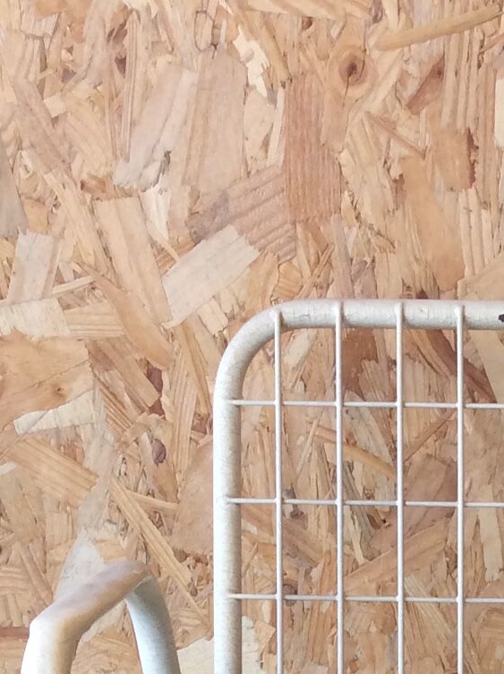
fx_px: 2142
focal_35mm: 110
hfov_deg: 13.1
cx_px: 567
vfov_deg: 16.2
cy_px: 1043
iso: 32
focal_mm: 3.3
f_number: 2.4
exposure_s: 1/50
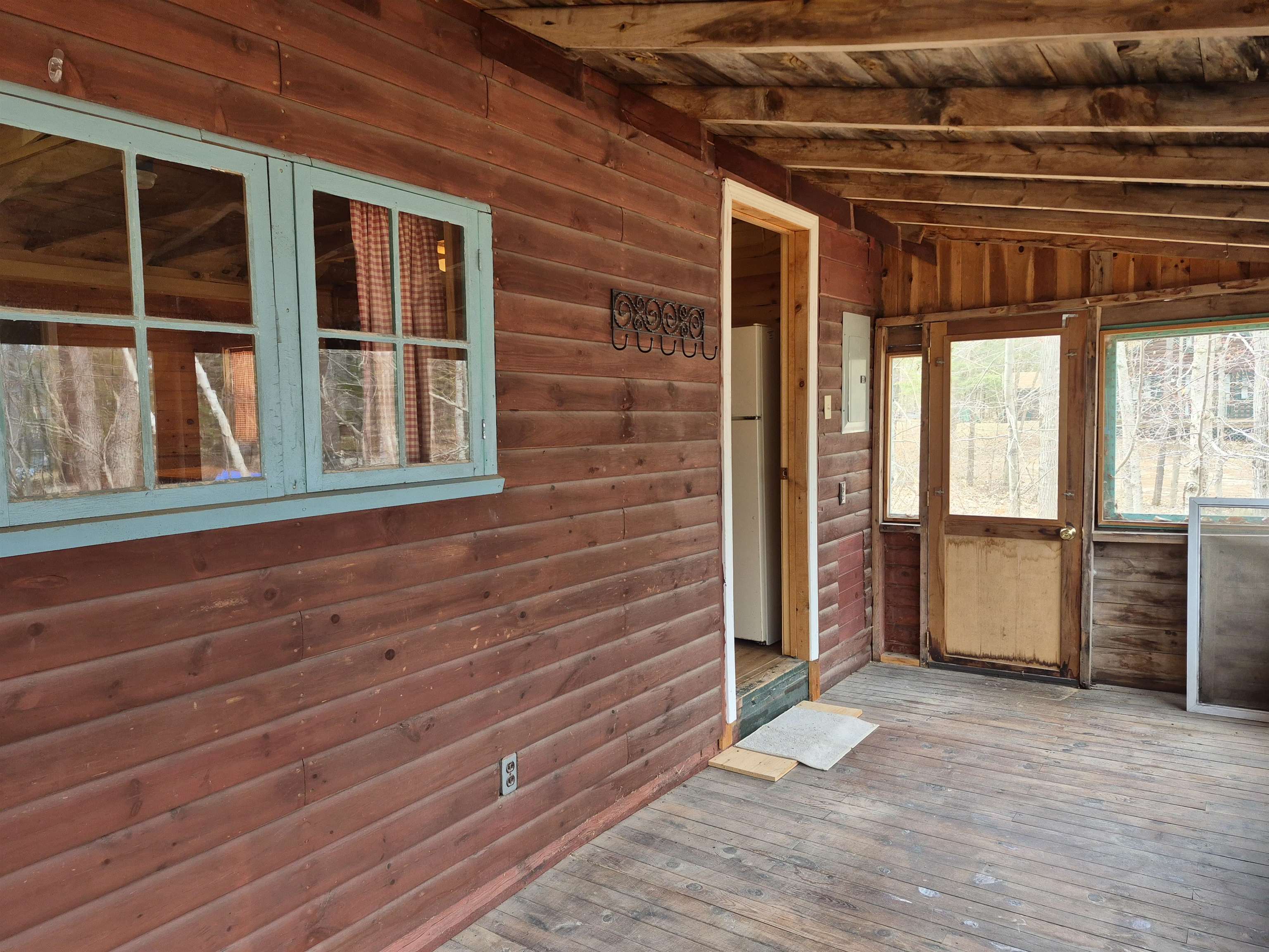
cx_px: 634
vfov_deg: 58.9
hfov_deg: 73.9
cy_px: 476
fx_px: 843
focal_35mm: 23
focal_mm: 5.4
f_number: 1.8
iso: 160
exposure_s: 1/180
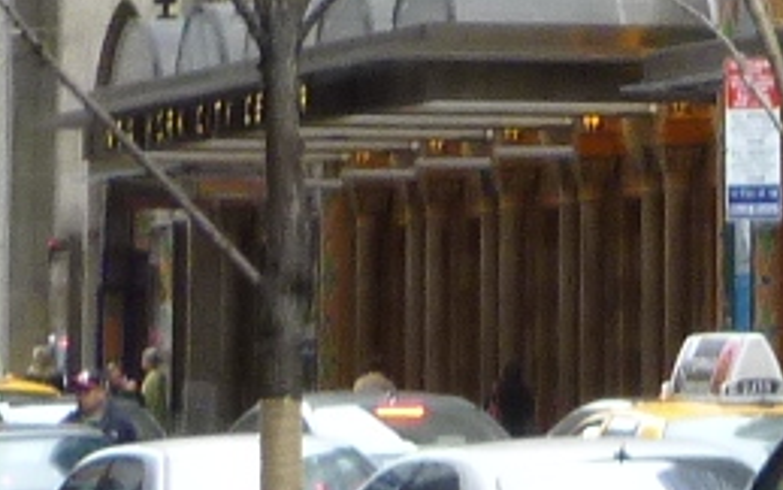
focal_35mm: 344
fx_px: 7342
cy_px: -1201
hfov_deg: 6.0
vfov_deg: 3.7
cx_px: 1236
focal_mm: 7.4
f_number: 3.7
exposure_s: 1/60
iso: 200
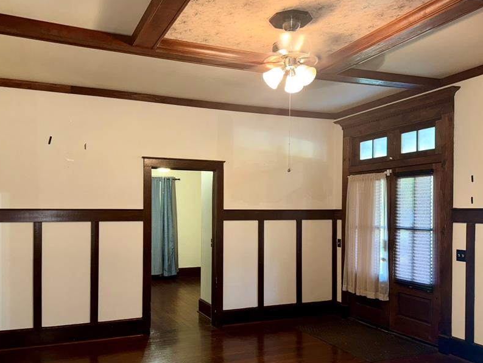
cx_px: 225
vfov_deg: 45.3
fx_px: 433
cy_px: 209
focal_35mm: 31
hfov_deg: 58.3
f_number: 1.78
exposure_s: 1/15
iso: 125
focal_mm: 6.76
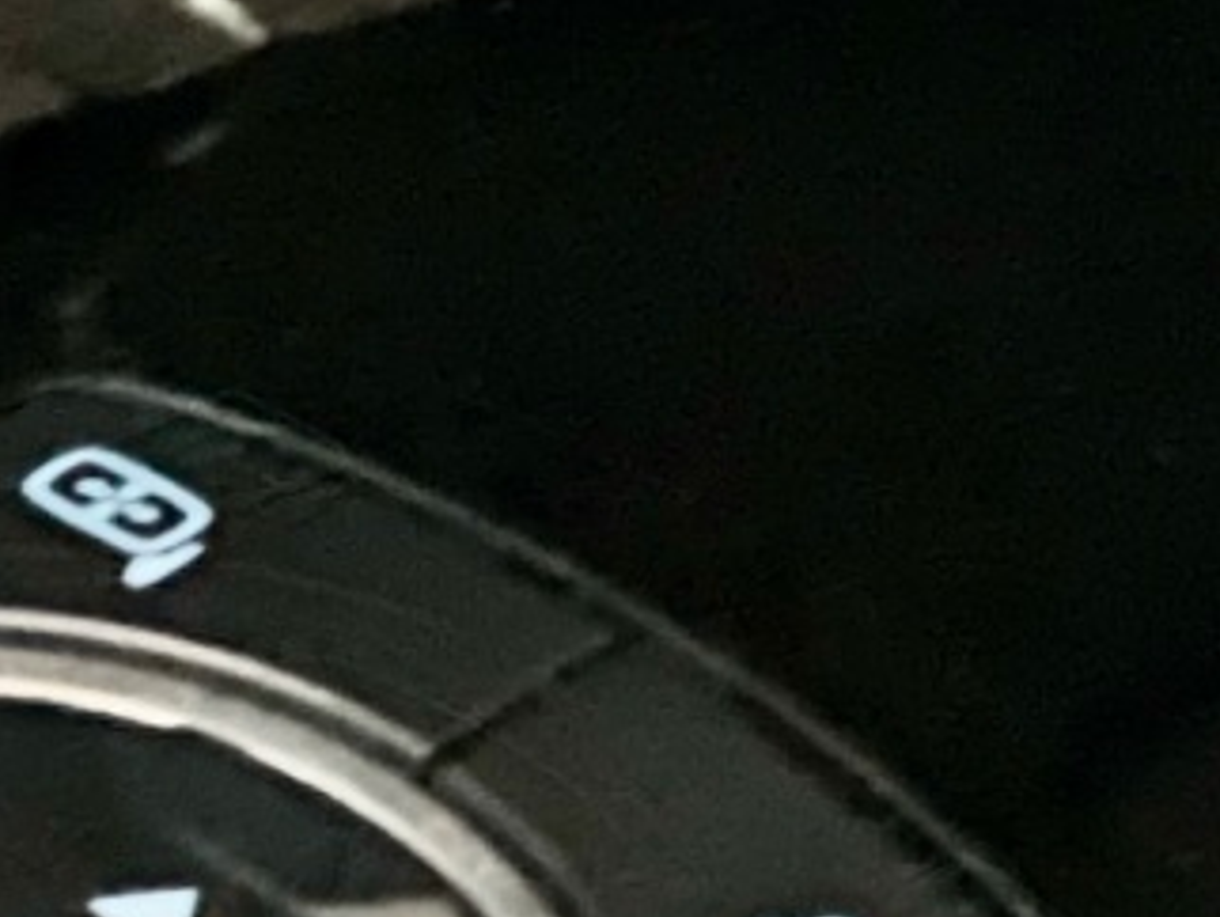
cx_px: -1099
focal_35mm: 459
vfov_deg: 3.2
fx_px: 16189
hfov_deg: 4.3
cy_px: 1626
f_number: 2.8
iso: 2000
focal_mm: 9
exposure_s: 1/15
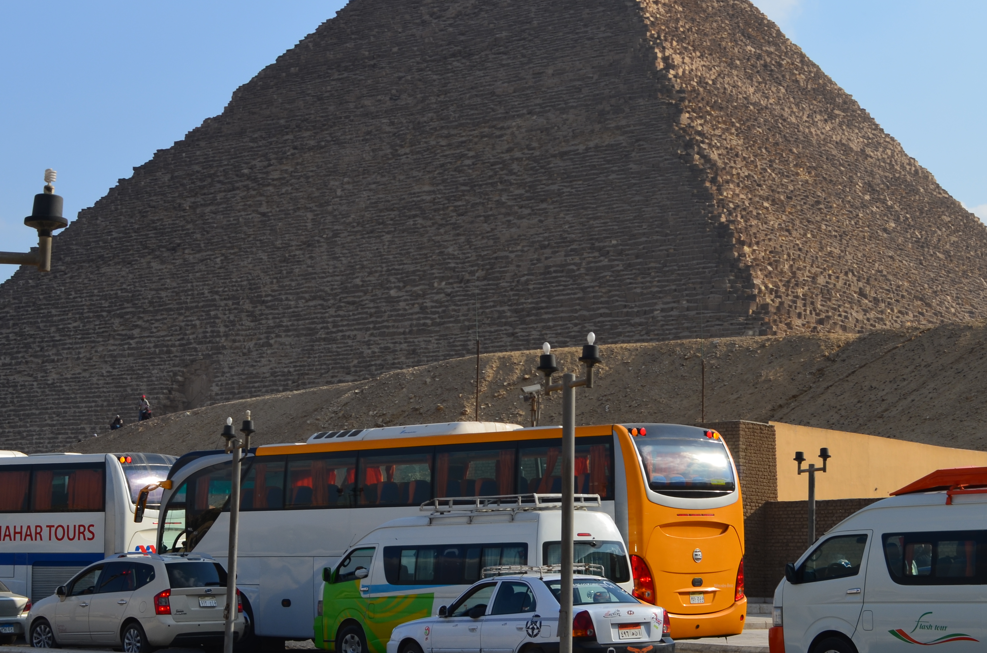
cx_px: 431
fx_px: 2099
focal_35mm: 77
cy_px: 218
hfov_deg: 26.4
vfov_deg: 17.7
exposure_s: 1/160
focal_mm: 35
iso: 100
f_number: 11
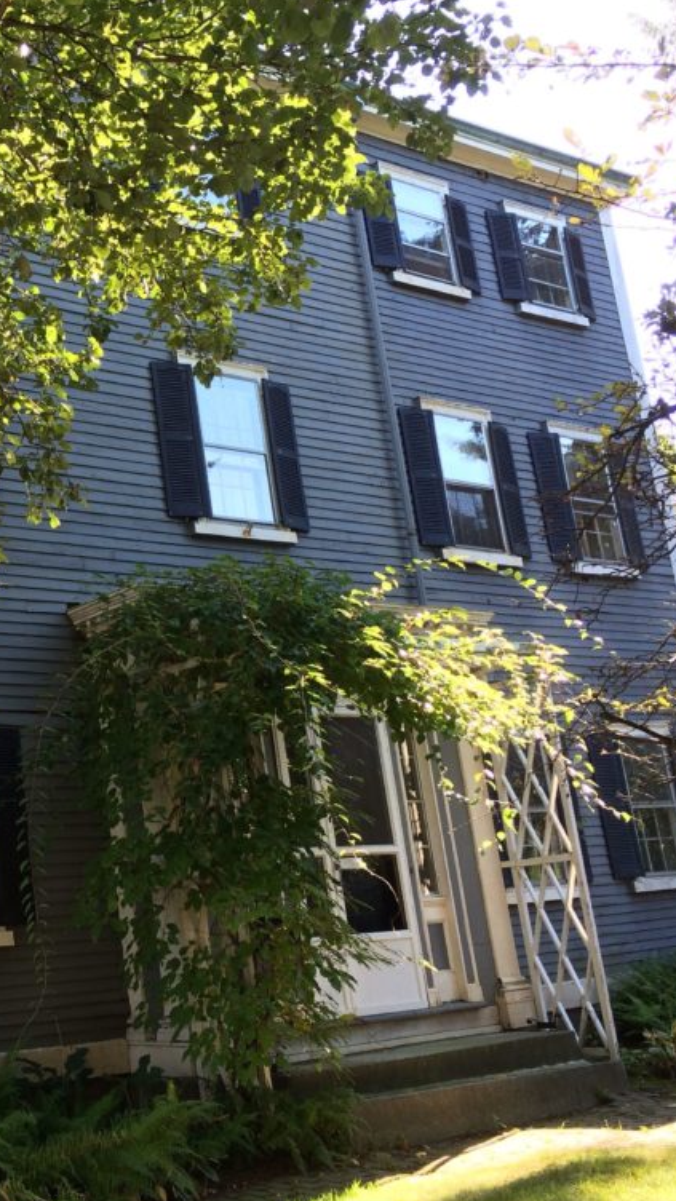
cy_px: 605
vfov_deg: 47.4
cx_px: 8
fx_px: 1370
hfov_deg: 26.3
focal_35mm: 43
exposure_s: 1/120
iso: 40
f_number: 2.2
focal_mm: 4.15
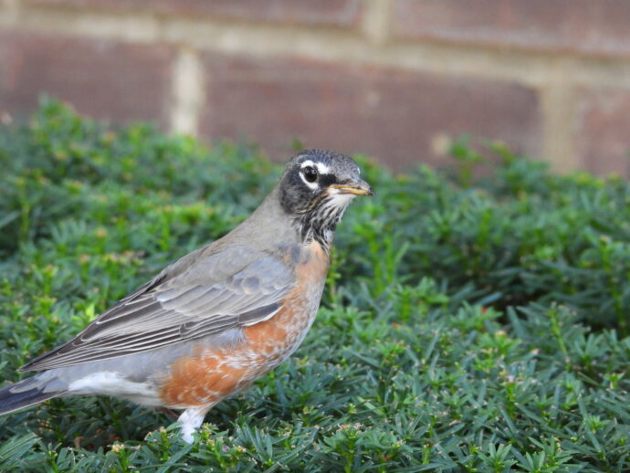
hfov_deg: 2.8
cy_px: 236
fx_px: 12744
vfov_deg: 2.1
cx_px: 315
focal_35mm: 700
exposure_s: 1/125
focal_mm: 125
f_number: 5.6
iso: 720
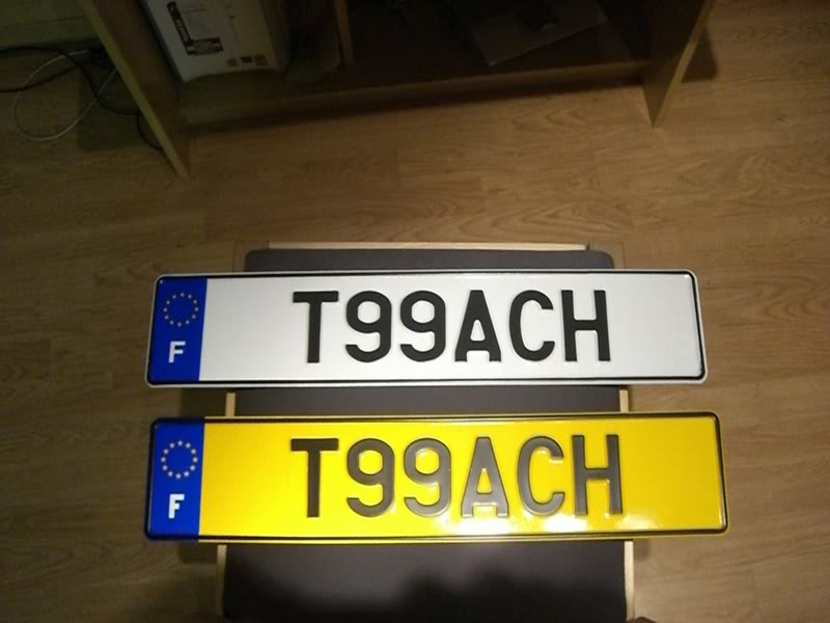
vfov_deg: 37.7
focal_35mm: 38
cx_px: 415
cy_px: 312
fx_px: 911
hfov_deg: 49.0
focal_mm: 6.2
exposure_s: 1/40
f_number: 2.7
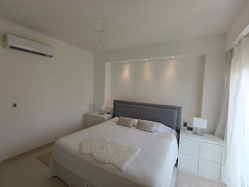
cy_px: 94
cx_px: 124
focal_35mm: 16
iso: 50
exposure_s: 1/101
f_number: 2.2
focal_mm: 1.65
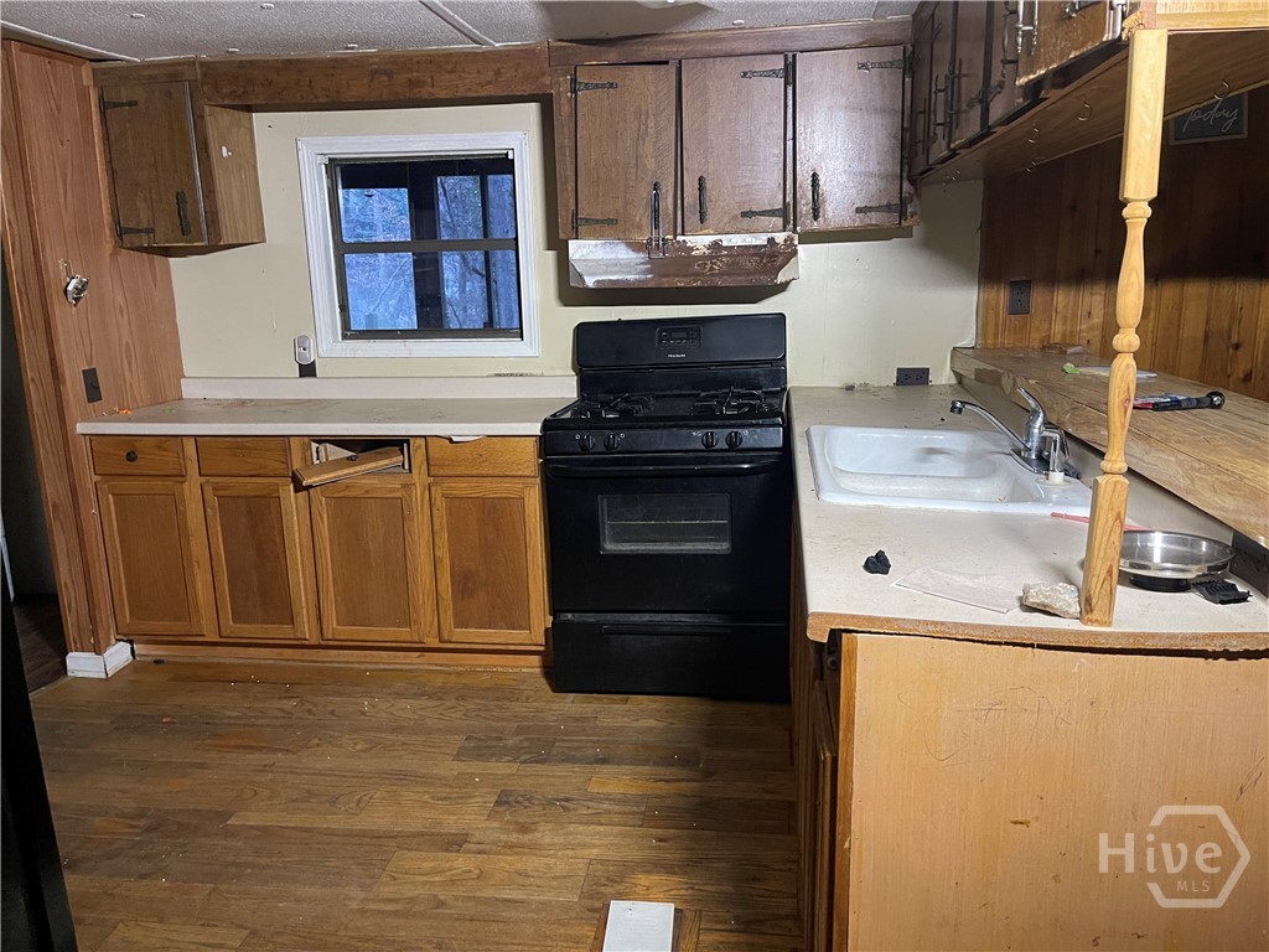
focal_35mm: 25
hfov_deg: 69.4
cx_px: 634
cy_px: 476
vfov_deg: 54.9
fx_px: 916
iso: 500
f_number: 1.6
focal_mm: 5.1
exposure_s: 1/51
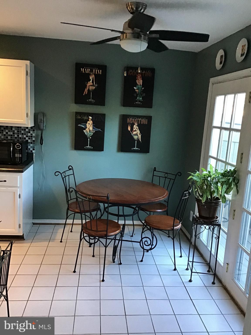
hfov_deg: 45.4
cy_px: 168
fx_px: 300
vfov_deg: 58.4
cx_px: 126
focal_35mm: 31
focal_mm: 3.3
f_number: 2.4
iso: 160
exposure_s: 1/30
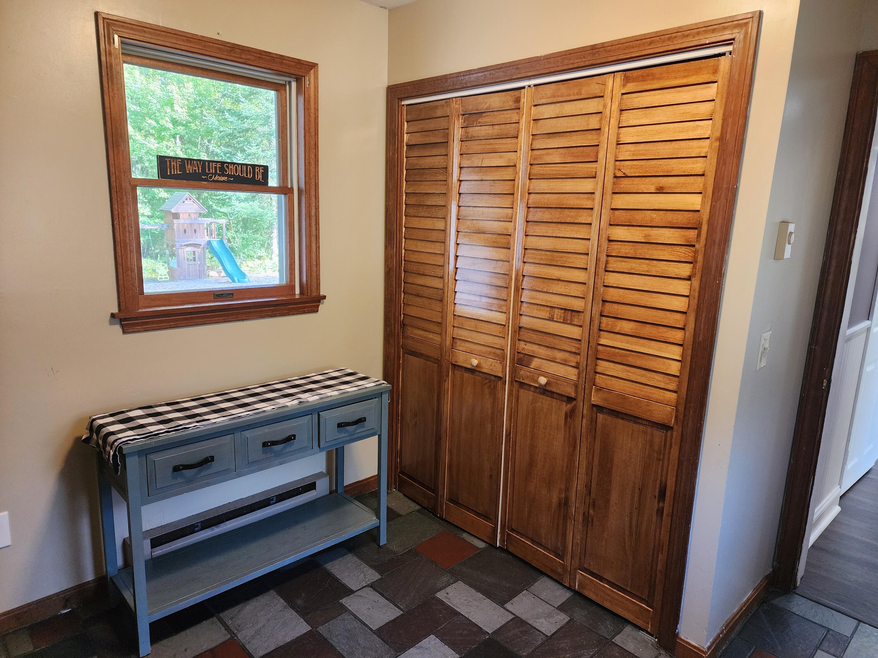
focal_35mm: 23
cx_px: 439
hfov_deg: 73.9
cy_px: 329
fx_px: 583
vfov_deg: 58.9
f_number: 1.8
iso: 640
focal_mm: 6.4
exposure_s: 1/120
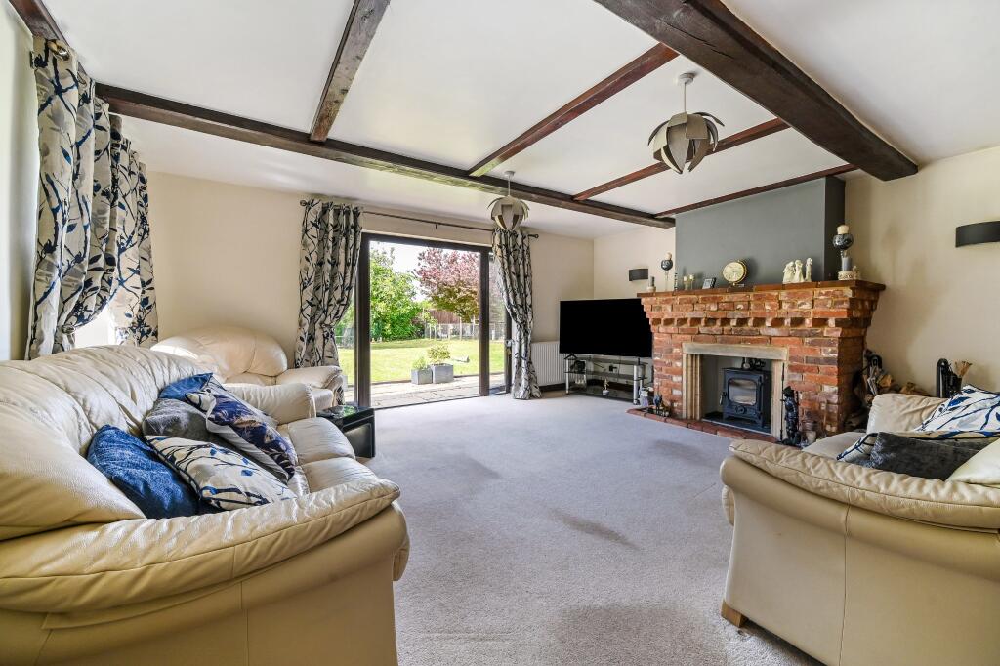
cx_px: 500
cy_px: 333
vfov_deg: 81.2
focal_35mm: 14
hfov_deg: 104.3
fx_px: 389
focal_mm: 14
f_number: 8
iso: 400
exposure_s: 1/20
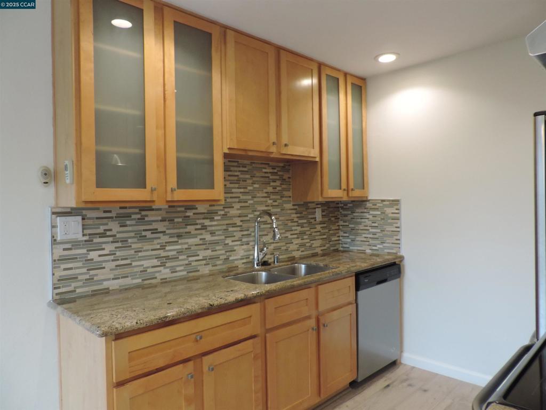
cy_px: 205
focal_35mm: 24
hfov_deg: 71.6
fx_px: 379
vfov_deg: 56.8
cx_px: 273
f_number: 3
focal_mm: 4.3
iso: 360
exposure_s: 1/30
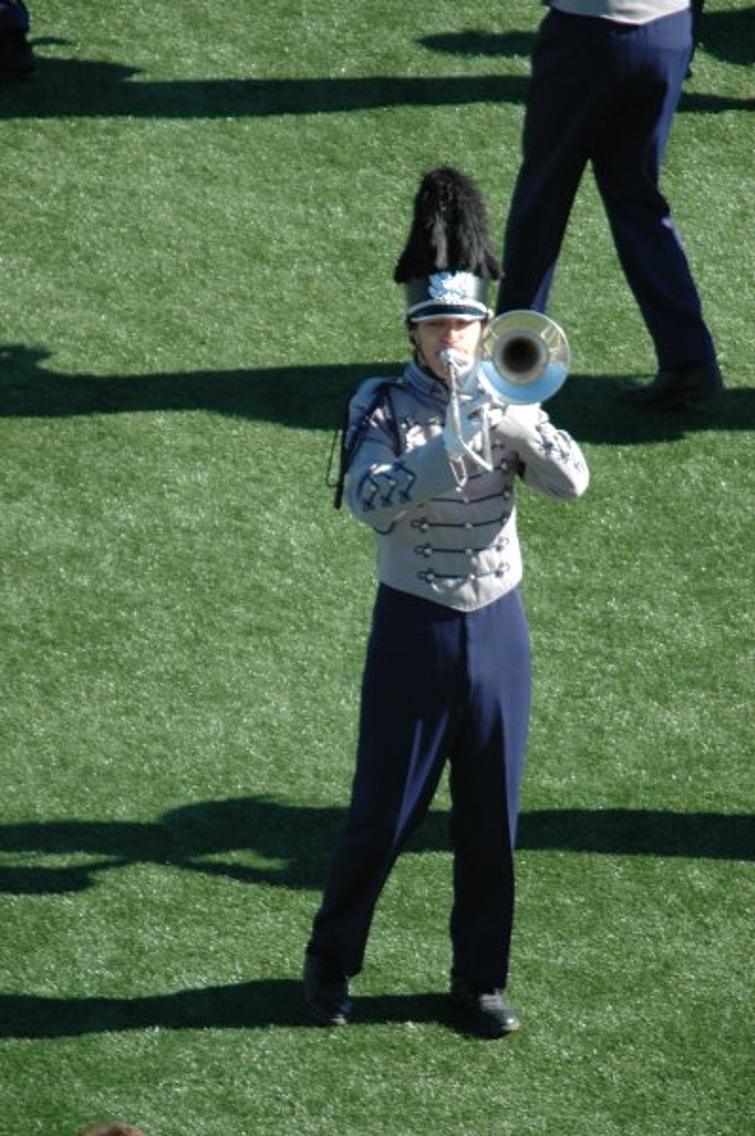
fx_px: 18906
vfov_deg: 3.4
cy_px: 568
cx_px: 378
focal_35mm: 600
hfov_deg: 2.3
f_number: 5.6
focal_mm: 400
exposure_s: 1/400
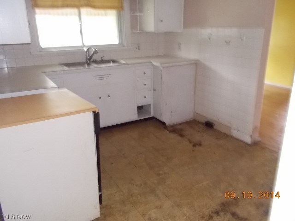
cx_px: 148
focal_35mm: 29
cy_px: 110
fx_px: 247
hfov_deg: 61.7
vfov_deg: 48.2
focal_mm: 4.1
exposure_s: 1/8
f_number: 3.3
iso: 400
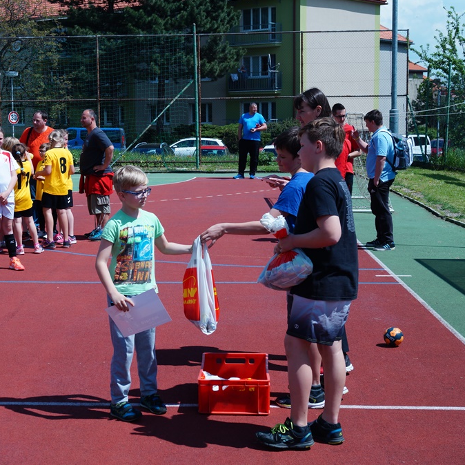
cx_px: 162
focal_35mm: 58
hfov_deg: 29.4
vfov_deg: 29.6
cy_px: 232
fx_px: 881
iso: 100
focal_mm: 30
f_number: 9
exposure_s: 1/320
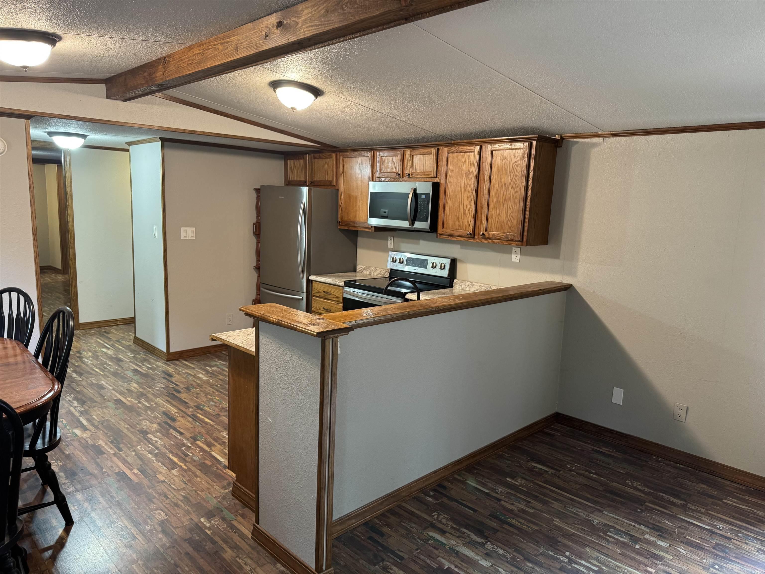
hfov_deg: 71.6
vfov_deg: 56.8
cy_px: 287
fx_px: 530
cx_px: 382
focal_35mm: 24
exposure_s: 1/60
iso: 250
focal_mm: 6.76
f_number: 1.78
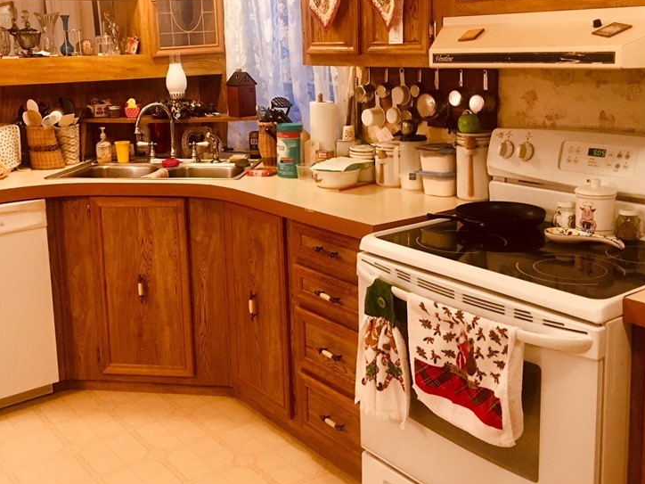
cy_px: 166
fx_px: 764
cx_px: 283
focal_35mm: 41
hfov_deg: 45.7
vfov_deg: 34.8
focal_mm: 4.15
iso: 80
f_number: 2.2
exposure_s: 1/10
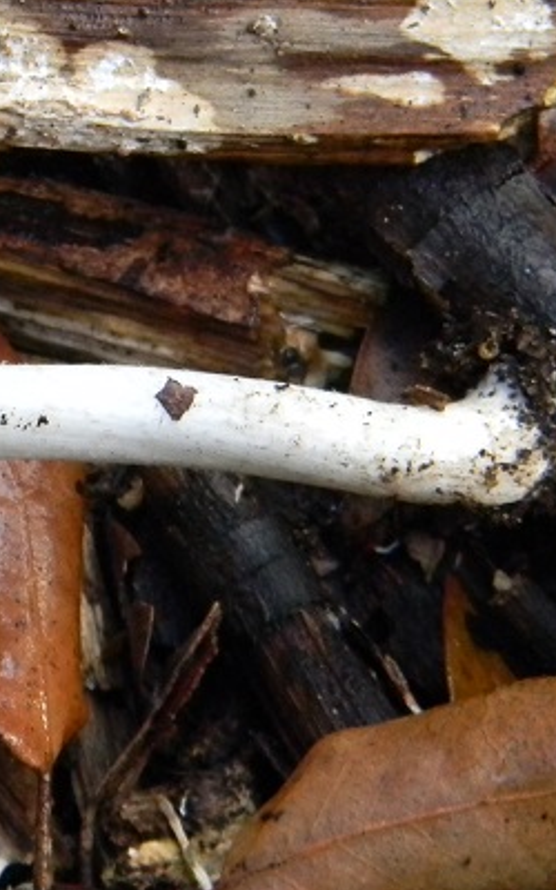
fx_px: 4267
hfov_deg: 7.4
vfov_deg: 11.9
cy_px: 398
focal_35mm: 176
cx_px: -24
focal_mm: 15.1
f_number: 4.5
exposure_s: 1/83.5
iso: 400
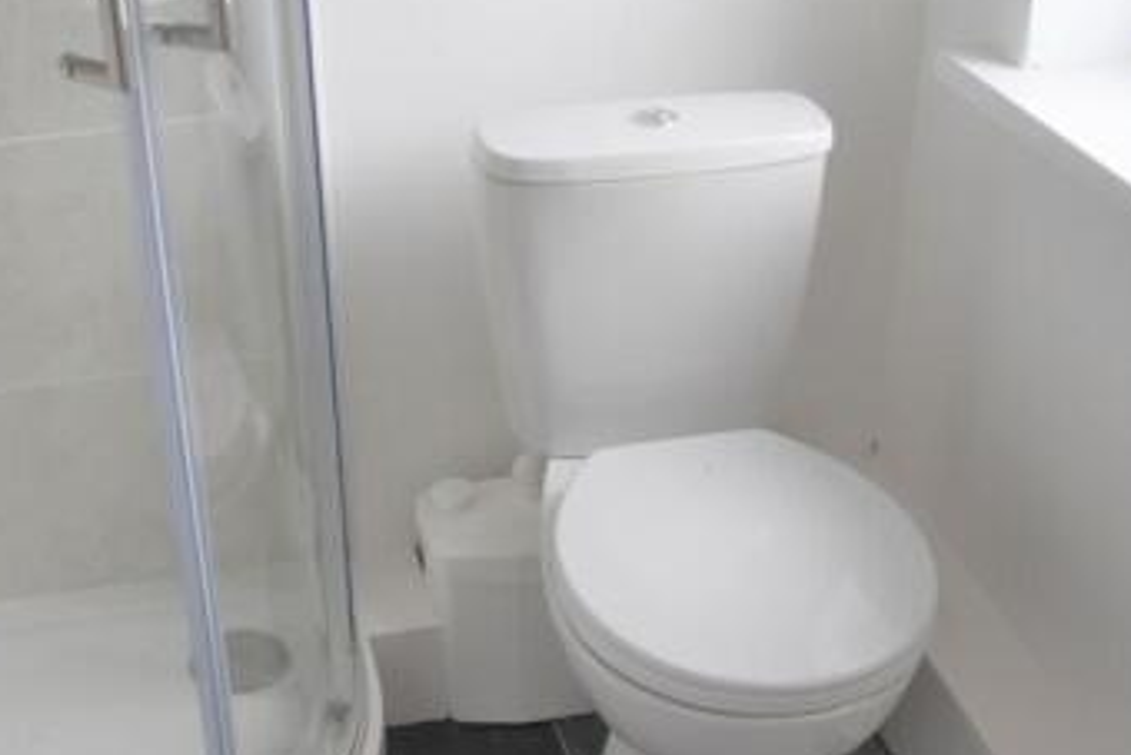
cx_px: 351
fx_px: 1634
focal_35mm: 52
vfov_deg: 25.8
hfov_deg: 37.6
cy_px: 544
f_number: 3.5
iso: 400
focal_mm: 18
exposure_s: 1/250
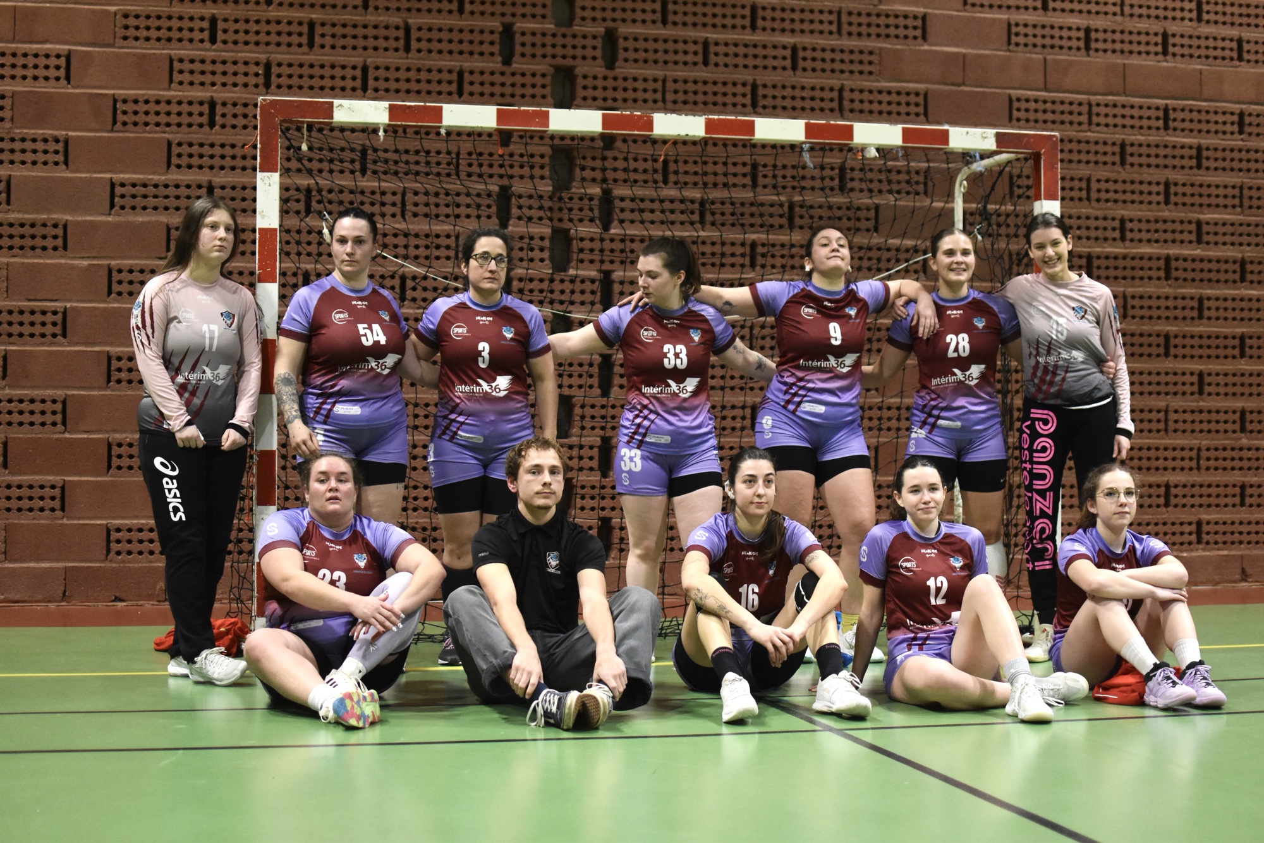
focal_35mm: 52
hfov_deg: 37.9
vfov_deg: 25.7
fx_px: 1843
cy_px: 422
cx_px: 632
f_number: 2
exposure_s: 1/500
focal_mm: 35
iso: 2000
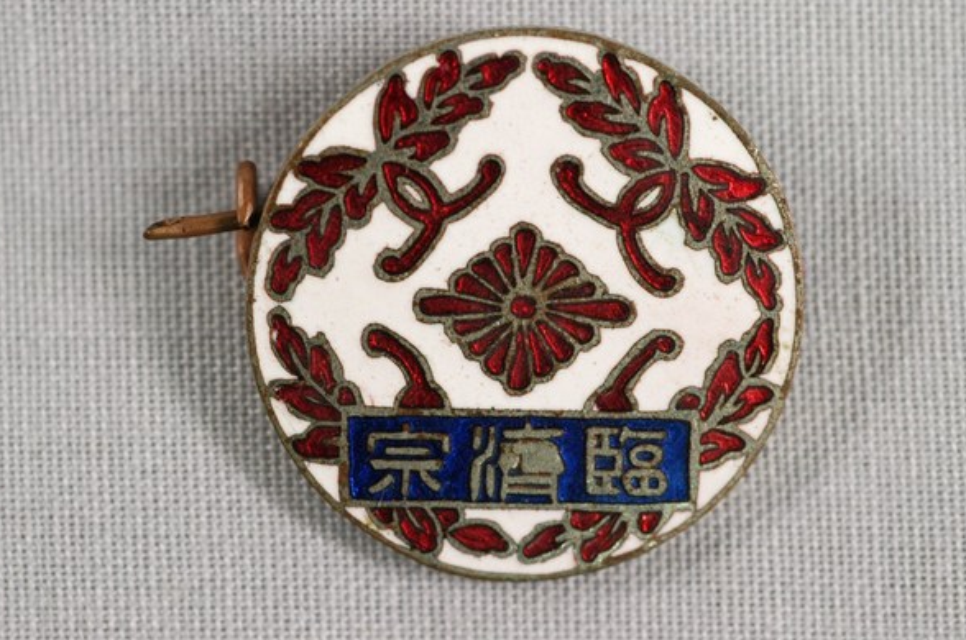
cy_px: 309
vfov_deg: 13.9
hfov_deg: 20.8
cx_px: 504
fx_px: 2625
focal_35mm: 98
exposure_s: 1/15
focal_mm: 60
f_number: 8
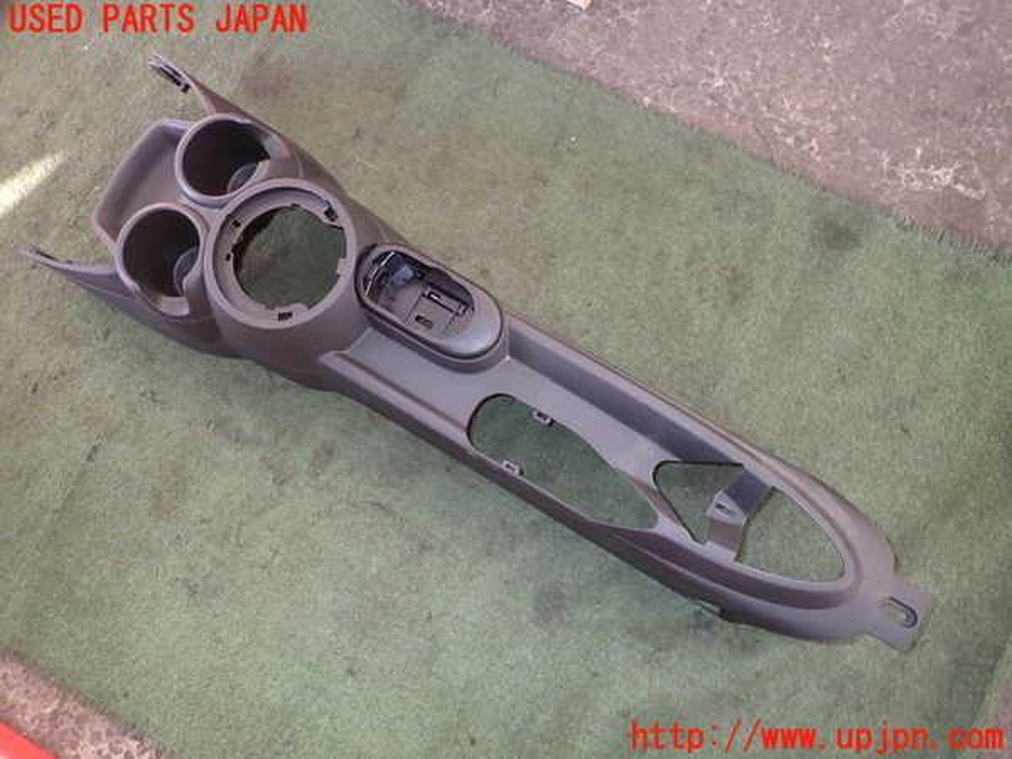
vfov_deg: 54.9
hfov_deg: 69.4
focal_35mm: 25
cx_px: 506
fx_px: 731
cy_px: 380
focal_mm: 4.5
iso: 200
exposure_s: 1/60
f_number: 2
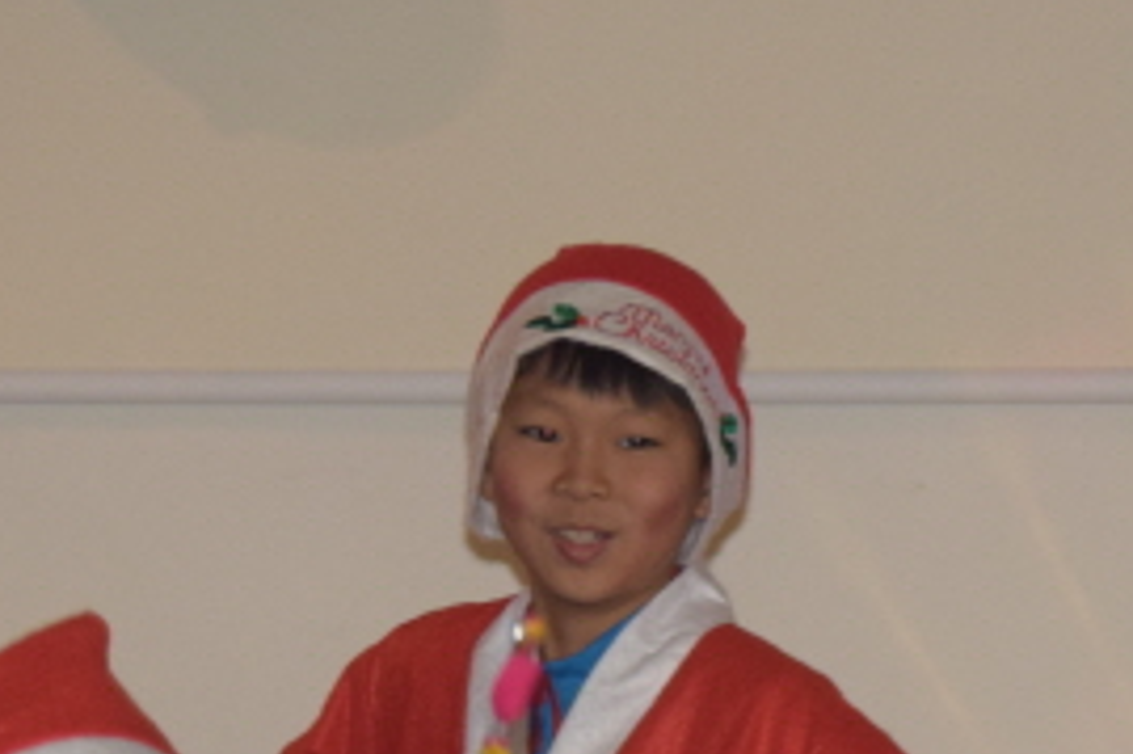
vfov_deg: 2.5
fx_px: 17075
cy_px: 1283
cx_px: 981
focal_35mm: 543
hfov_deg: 3.8
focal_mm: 95
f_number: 4.5
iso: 800
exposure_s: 1/60
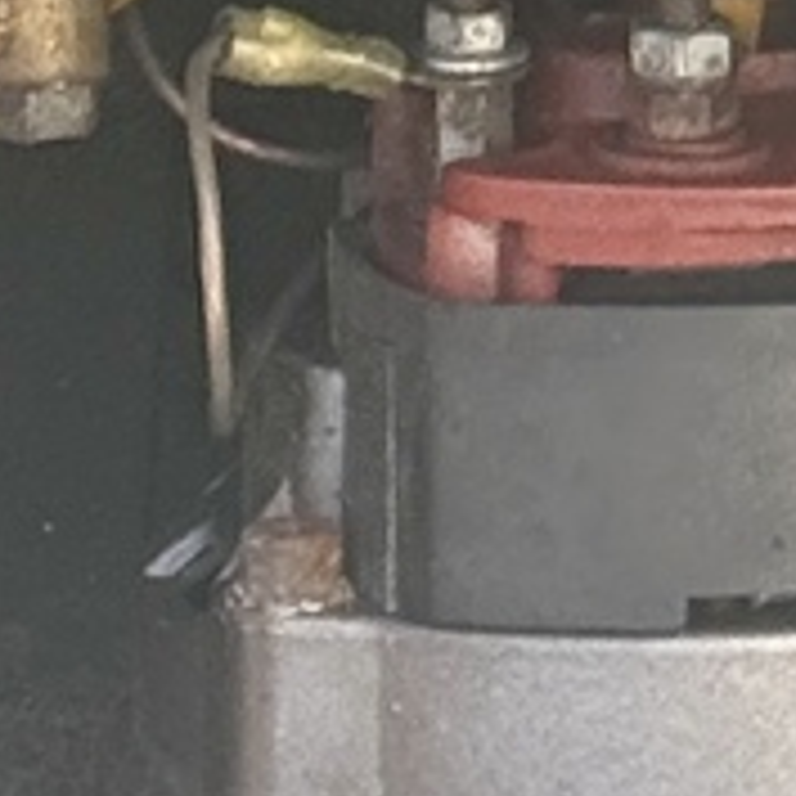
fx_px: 9964
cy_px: -1839
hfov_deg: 4.6
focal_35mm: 383
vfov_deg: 4.4
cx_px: 769
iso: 80
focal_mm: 6.76
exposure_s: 1/425
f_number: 1.78
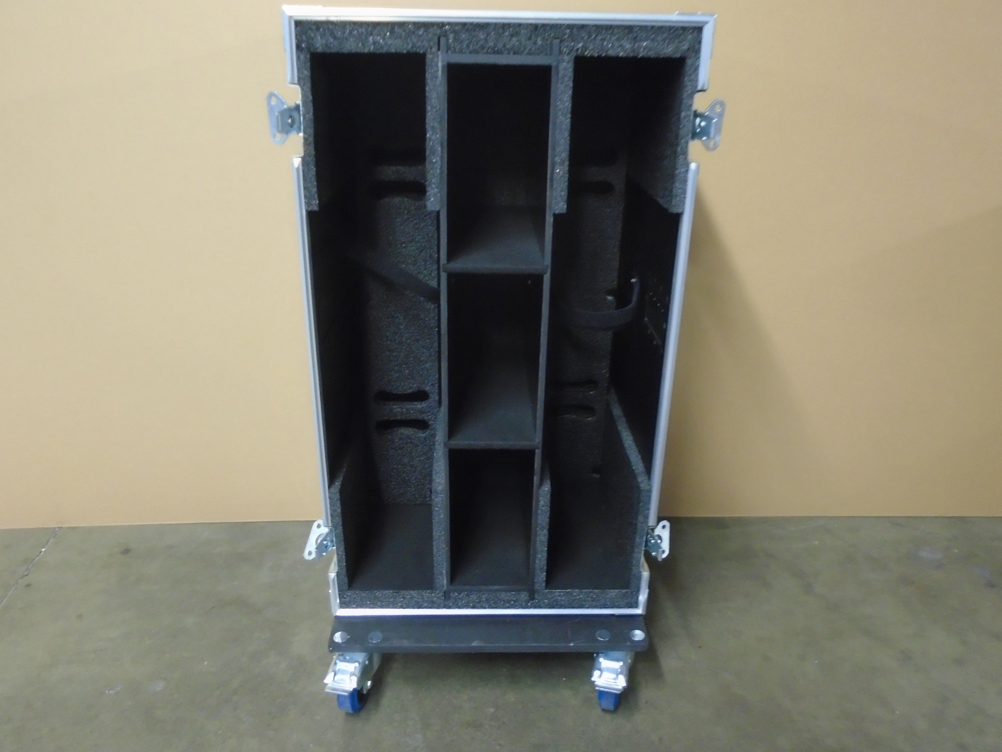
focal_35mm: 26
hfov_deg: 67.3
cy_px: 376
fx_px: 753
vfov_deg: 53.1
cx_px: 501
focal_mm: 4.6
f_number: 3.2
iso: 400
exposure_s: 1/4
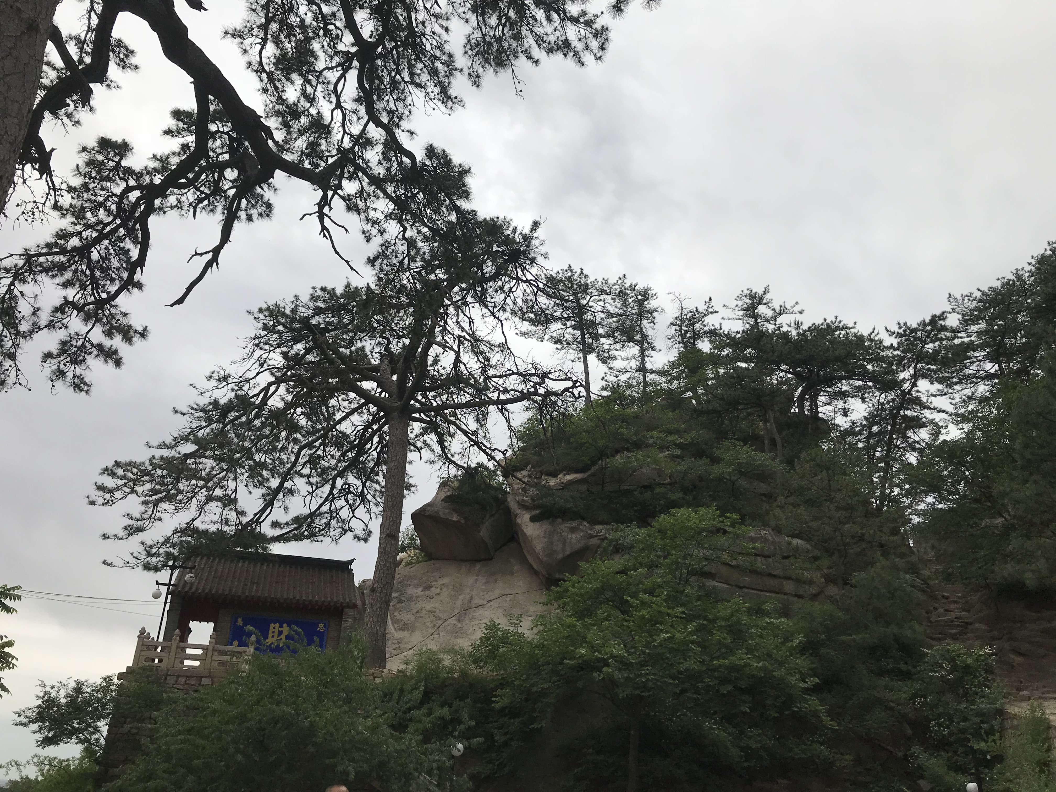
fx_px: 854
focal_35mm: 28
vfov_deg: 49.7
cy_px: 396
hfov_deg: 63.4
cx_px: 528
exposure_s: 1/4367
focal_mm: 3.99
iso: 20
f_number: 1.8
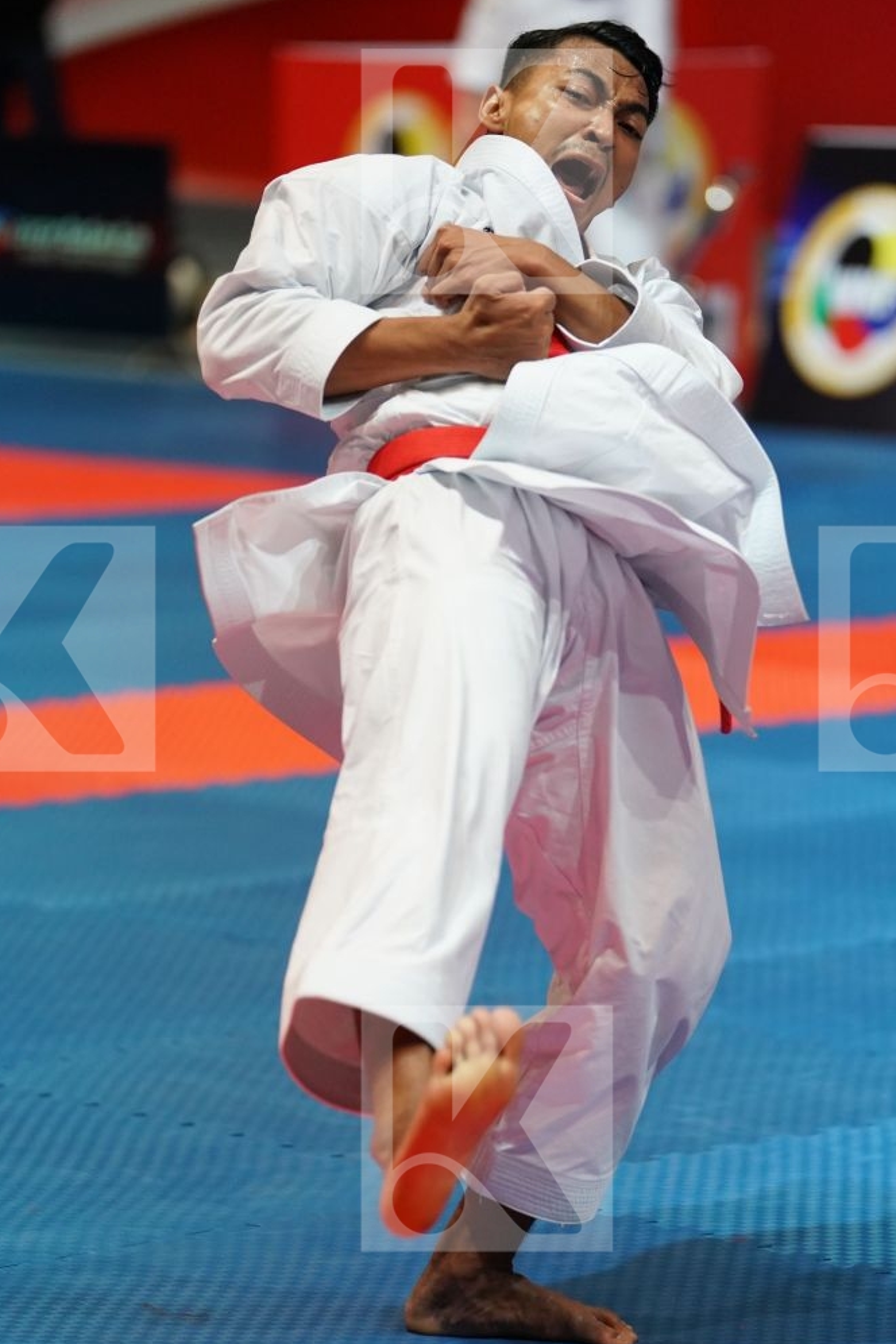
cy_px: 649
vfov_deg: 10.9
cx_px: 487
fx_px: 7018
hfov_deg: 7.3
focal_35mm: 188
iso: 3200
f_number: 2.8
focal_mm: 156
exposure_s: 1/500
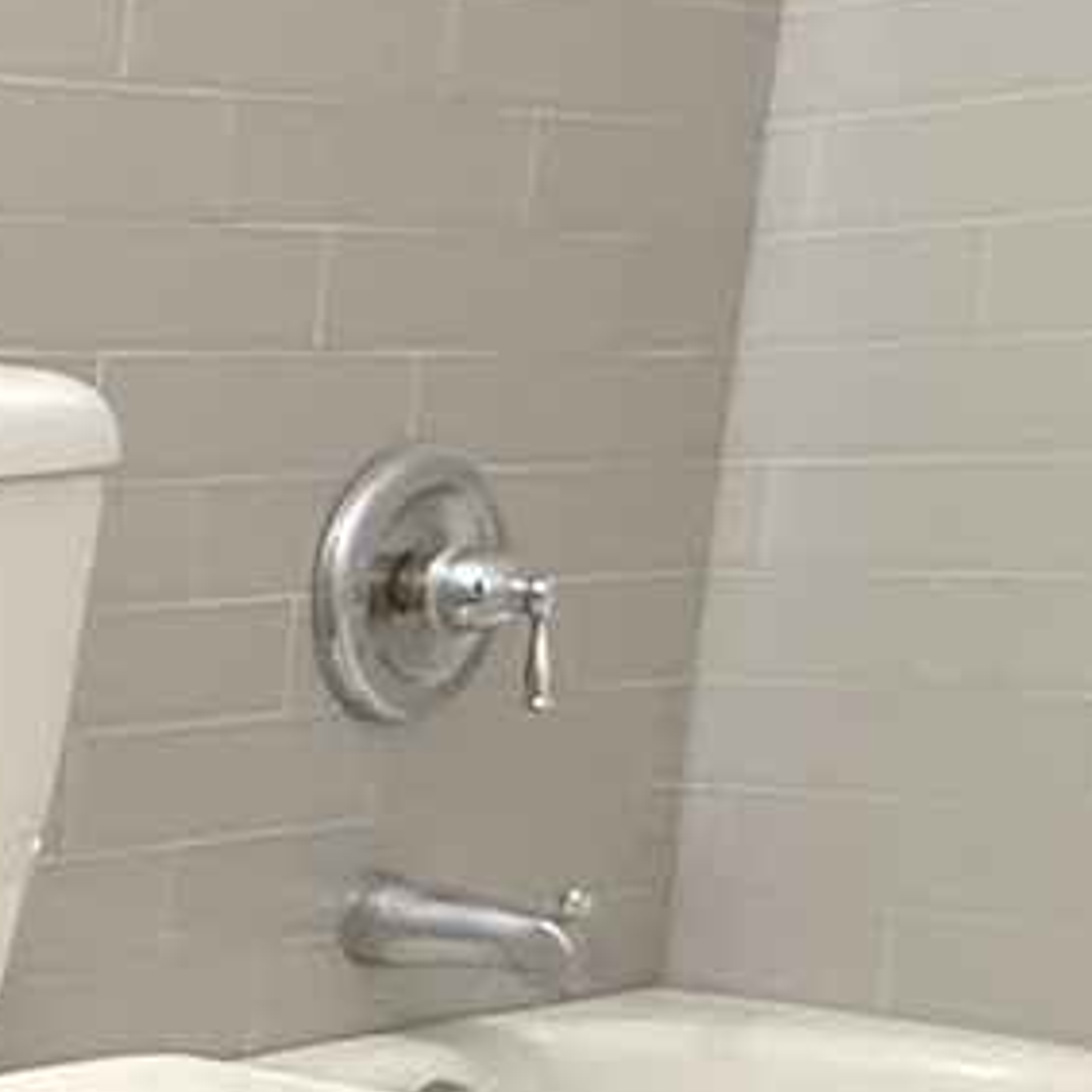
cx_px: -1293
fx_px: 2498
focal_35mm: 70
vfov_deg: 24.0
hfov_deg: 16.3
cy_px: 969
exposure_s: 1/120
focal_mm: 2.22
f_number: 2.2
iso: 320
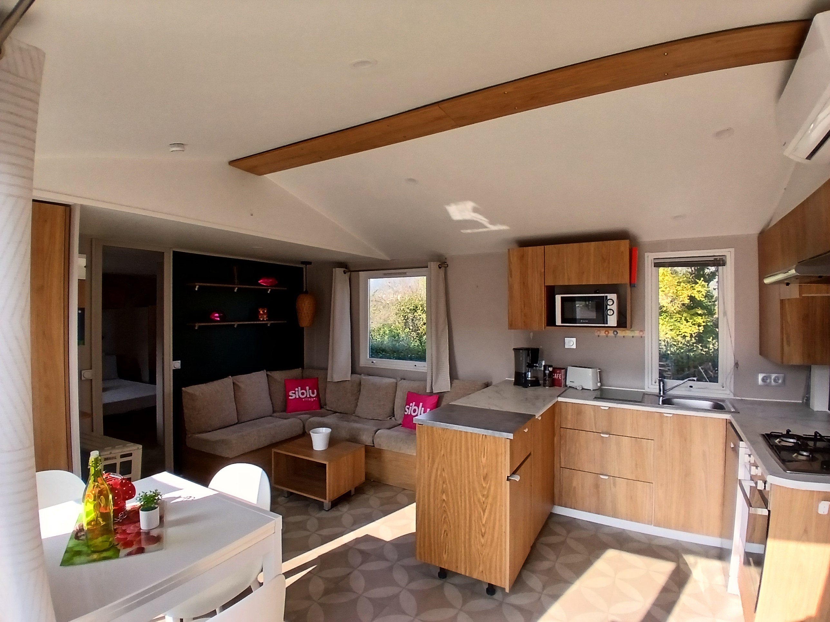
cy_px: 311
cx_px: 415
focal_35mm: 17
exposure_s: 1/309
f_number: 2.2
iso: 50
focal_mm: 1.4
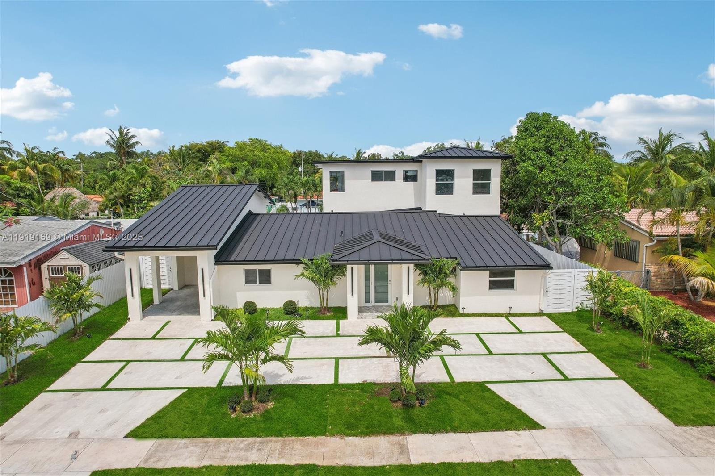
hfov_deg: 78.6
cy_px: 238
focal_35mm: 22
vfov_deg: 57.2
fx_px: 437
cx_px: 358
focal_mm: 8.4
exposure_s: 1/2500
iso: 120
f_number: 2.8
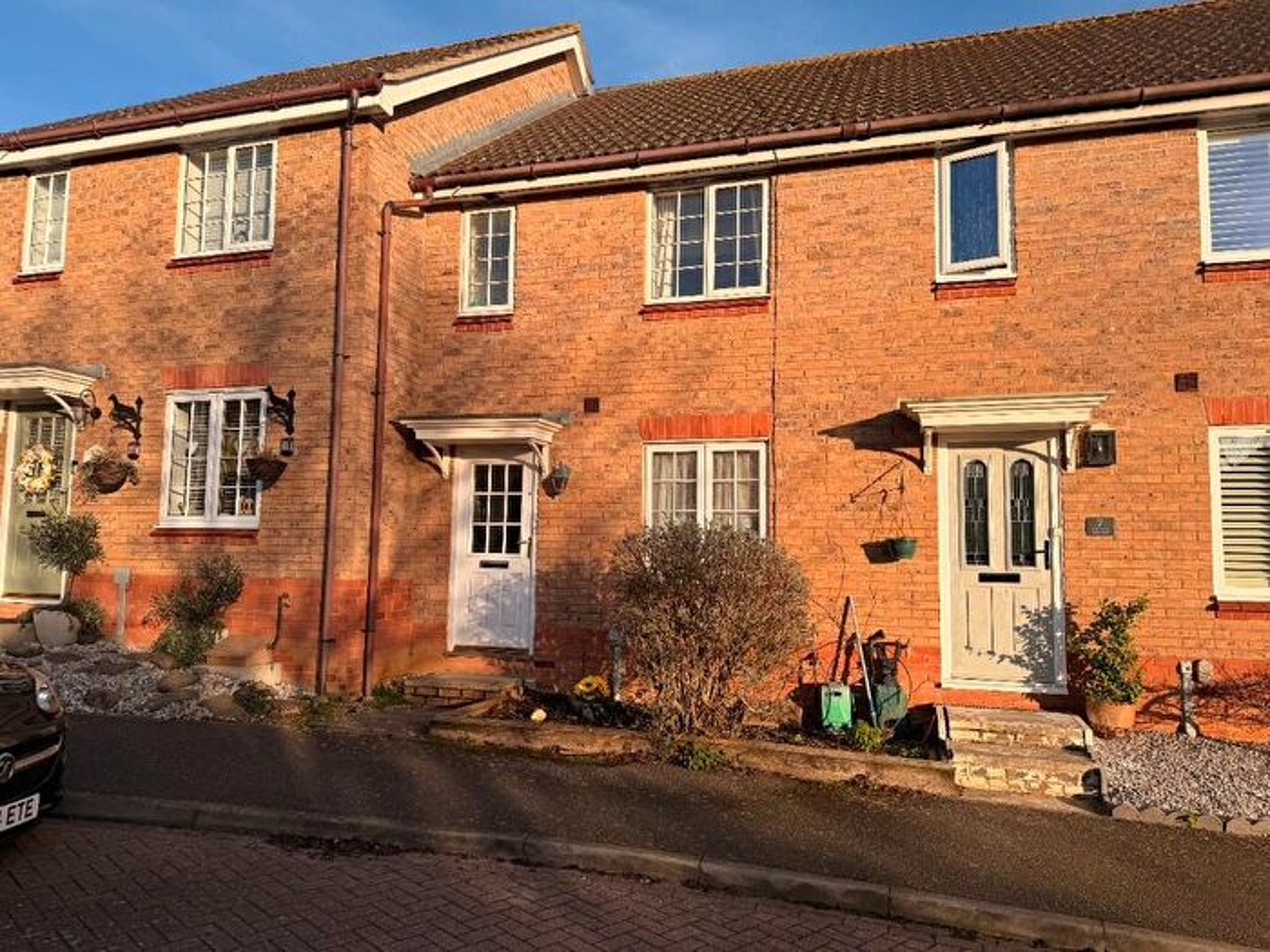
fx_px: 881
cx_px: 635
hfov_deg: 71.6
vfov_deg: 56.8
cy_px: 476
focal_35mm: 24
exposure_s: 1/2801
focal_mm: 6.76
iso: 80
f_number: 1.78
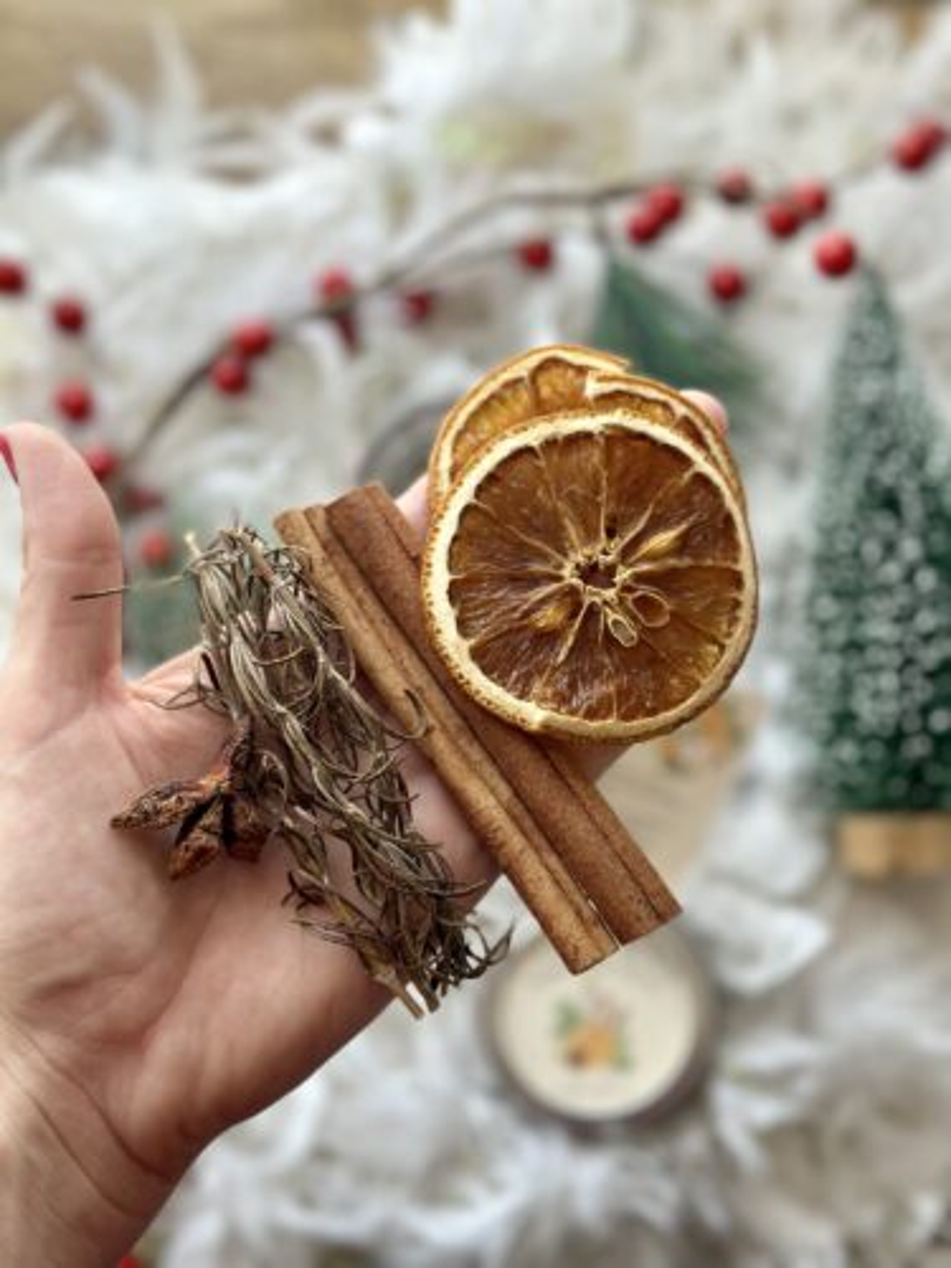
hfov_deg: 30.3
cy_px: 634
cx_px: 476
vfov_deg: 39.7
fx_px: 1758
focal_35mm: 48
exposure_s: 1/72
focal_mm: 6.86
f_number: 1.78
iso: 125
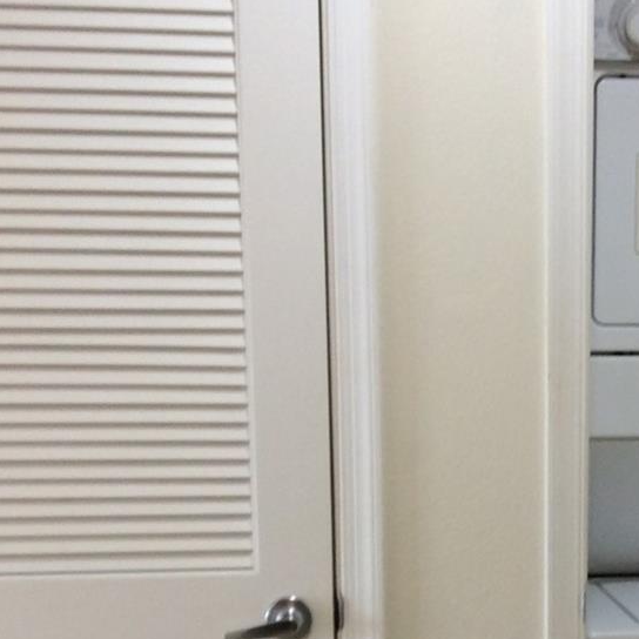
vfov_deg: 20.5
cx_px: 542
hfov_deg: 20.6
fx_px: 1733
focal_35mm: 83
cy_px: 567
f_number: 2.4
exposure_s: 1/24
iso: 50
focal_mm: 3.3
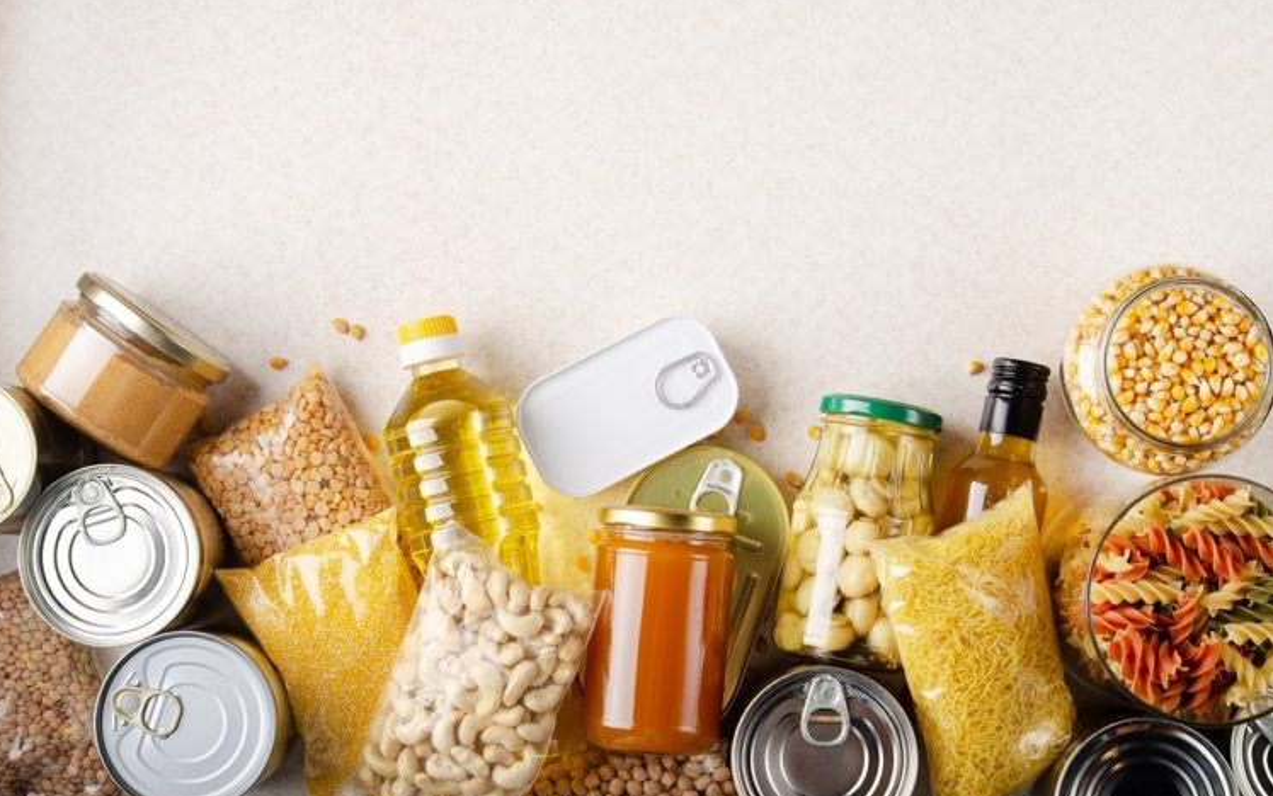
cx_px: 633
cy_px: 391
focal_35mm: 68
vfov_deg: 19.2
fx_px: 2360
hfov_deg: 30.2
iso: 100
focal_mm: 44
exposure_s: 1/250
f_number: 8
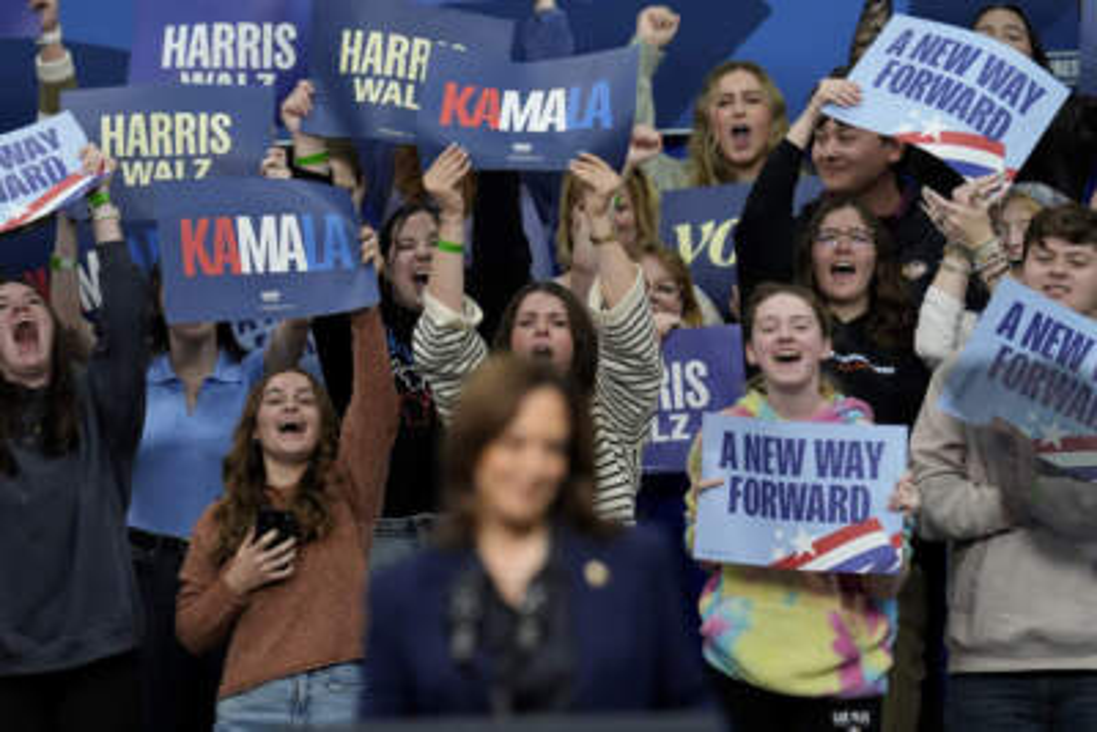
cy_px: 366
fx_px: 12193
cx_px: 548
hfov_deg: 5.2
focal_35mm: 400
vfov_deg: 3.4
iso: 3200
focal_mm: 400
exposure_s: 1/200
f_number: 4
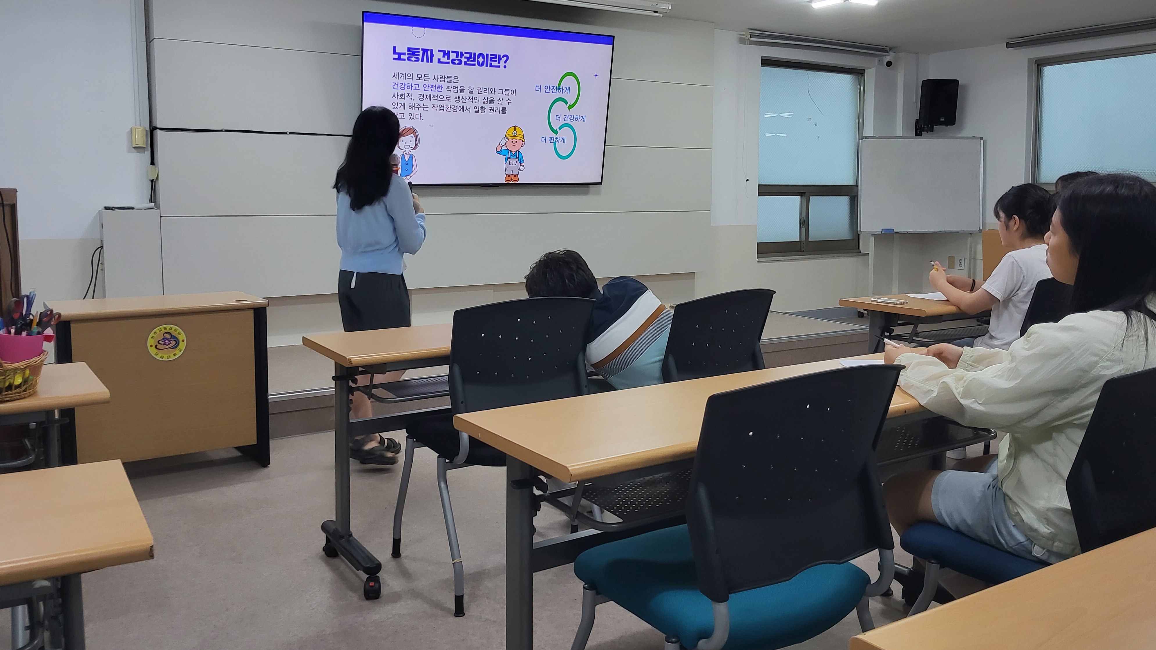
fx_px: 889
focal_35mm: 29
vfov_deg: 40.1
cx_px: 569
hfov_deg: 66.1
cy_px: 276
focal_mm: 3.98
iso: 125
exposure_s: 1/120
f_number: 1.8
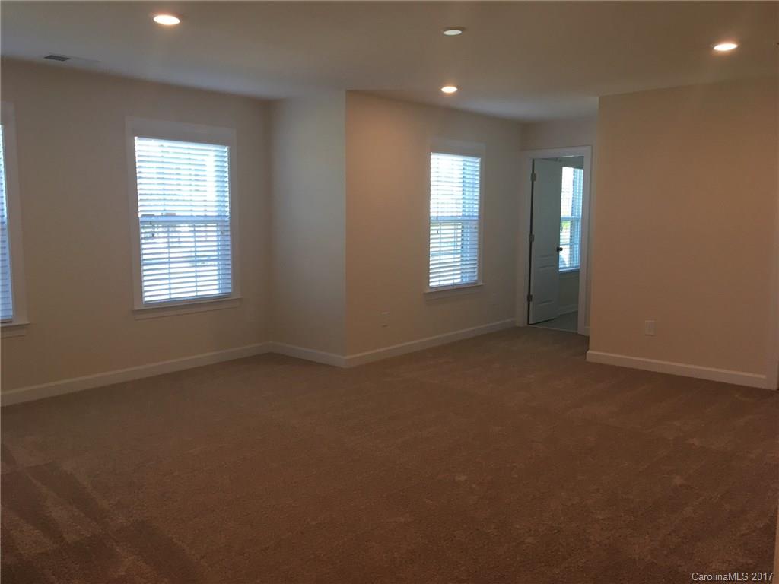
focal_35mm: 29
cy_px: 292
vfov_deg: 48.2
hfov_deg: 61.7
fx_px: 653
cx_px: 390
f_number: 2.2
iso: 25
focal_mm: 4.15
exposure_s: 1/30
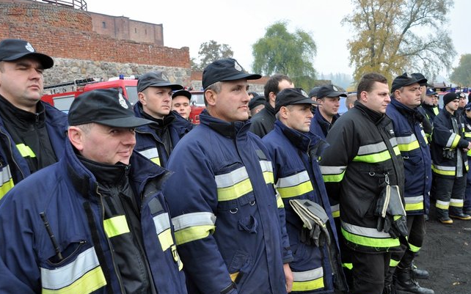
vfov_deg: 37.3
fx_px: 436
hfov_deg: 56.7
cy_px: 144
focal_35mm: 34
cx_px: 236
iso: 400
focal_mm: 22
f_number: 6.3
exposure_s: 1/125
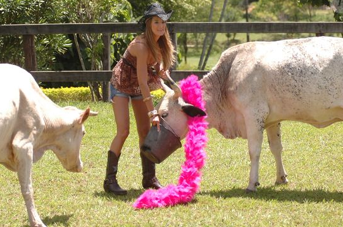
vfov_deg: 9.9
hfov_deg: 14.9
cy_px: 109
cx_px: 172
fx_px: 1313
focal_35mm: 138
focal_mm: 86
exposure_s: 1/2000
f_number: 4.5
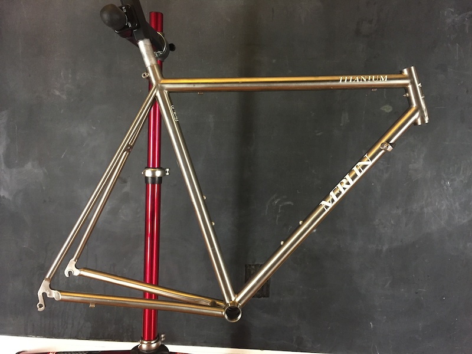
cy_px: 177
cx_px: 236
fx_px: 395
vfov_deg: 48.2
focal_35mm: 29
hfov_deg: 61.7
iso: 200
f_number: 2.2
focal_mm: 4.15
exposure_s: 1/30
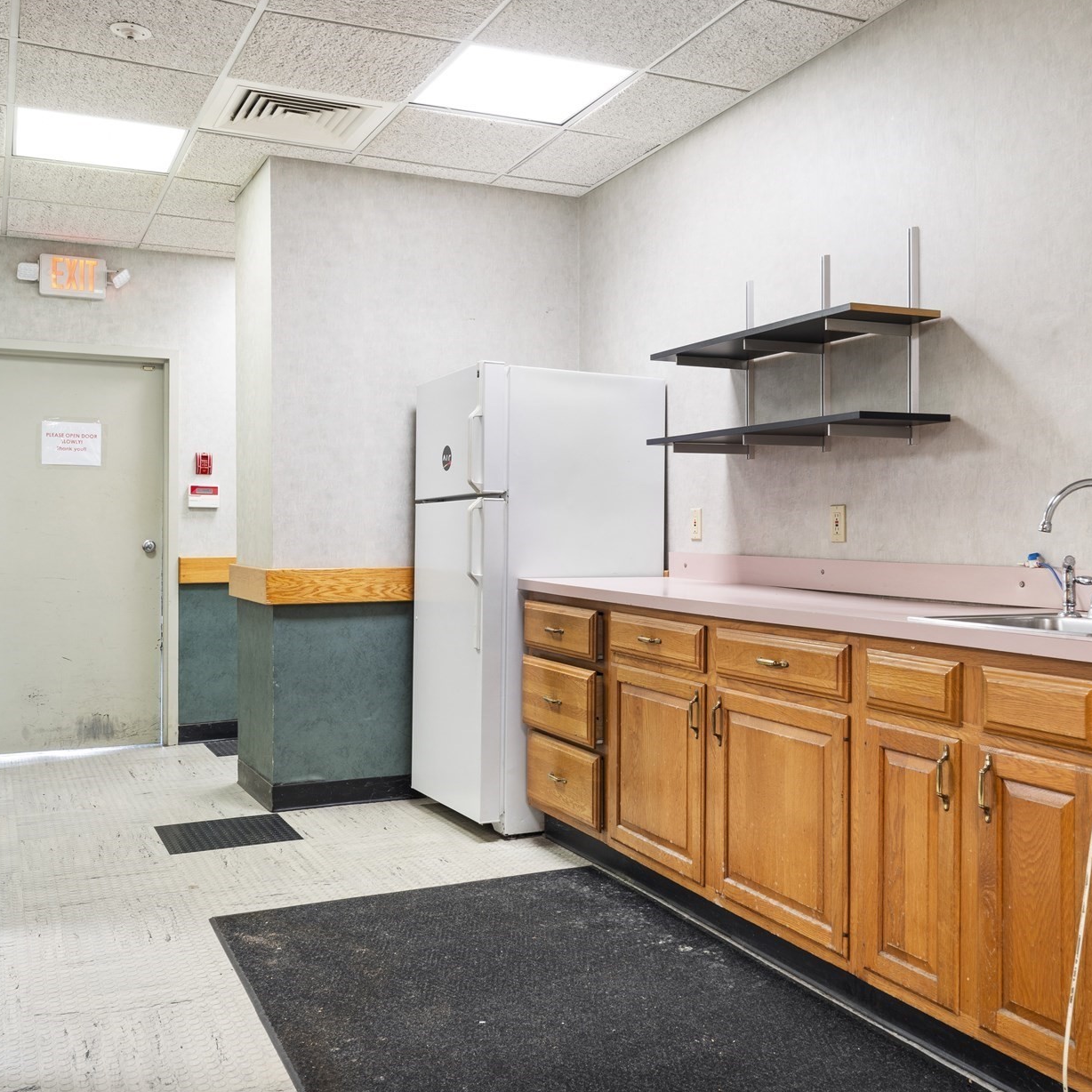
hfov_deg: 48.4
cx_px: 590
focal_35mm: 34
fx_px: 1213
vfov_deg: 48.5
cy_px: 547
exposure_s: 5
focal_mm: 24
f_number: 9
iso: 250
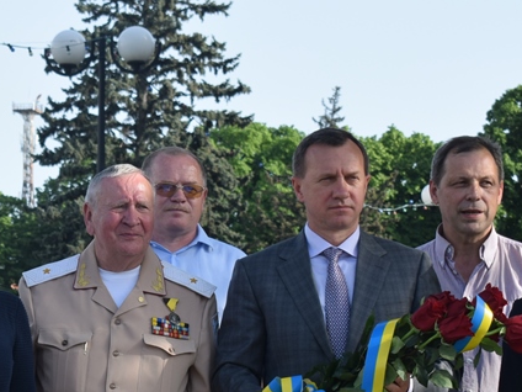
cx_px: 78
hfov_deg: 11.9
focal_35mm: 165
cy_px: 345
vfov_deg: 9.0
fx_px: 2492
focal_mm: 45
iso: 200
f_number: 8
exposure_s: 1/250
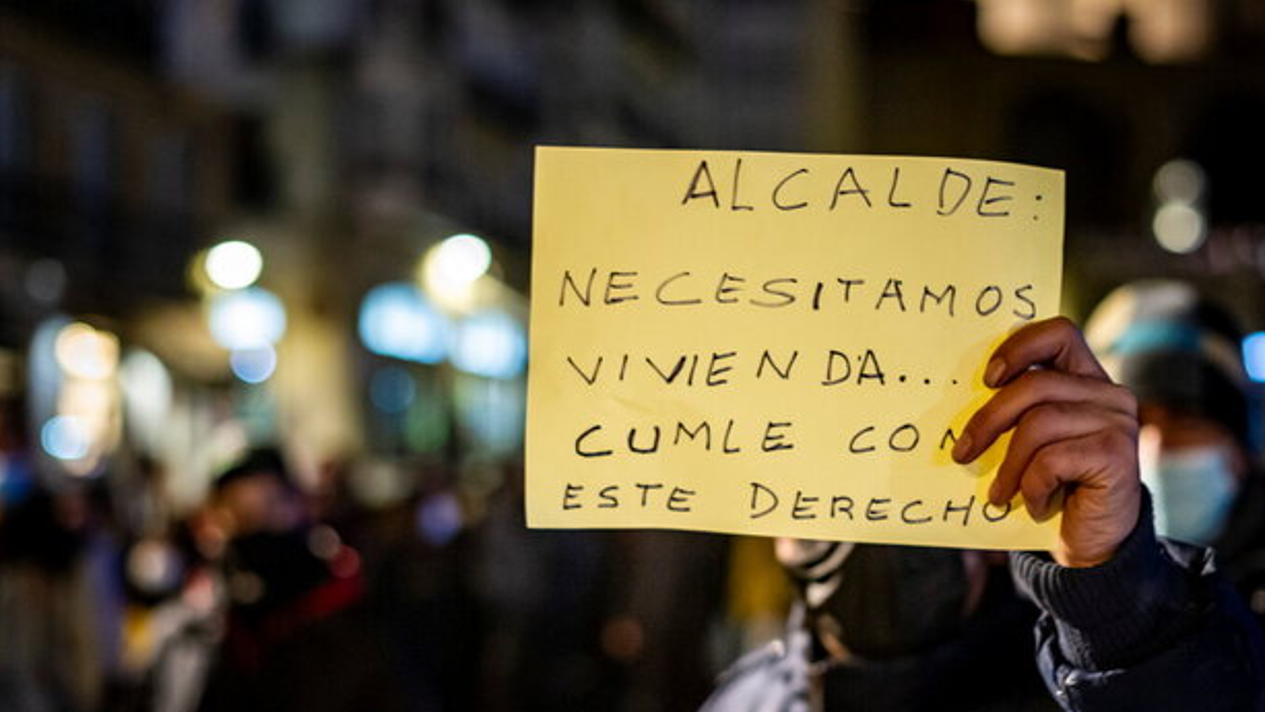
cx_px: 695
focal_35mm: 62
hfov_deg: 33.8
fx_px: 2080
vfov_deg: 19.4
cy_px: 433
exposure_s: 1/125
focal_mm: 50
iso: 2500
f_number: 2
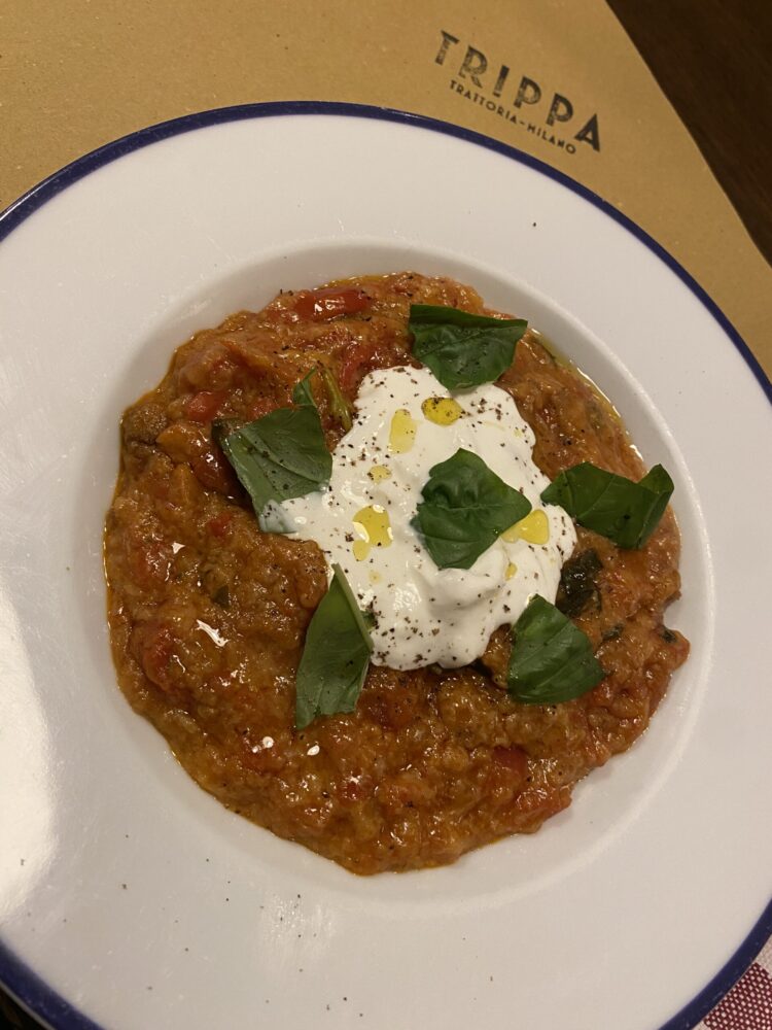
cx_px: 386
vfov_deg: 67.3
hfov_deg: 53.1
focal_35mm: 26
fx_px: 773
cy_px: 515
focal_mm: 4.25
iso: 200
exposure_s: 1/50
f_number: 1.8
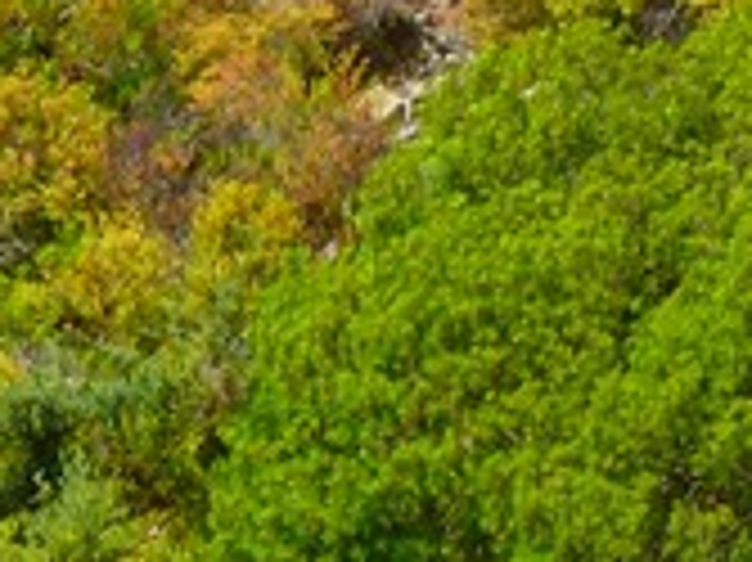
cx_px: -729
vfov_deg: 4.0
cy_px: 1088
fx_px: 7902
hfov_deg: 5.3
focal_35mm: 364
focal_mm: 17.1
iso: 100
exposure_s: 1/15
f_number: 11
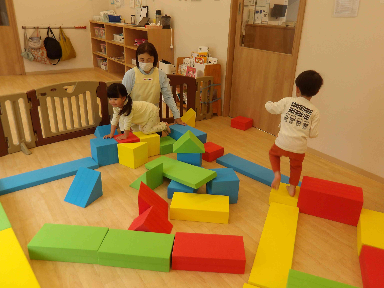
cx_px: 192
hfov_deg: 65.3
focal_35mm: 27
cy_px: 144
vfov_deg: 51.4
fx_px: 300
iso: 100
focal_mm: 4.9
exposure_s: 1/82
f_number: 3
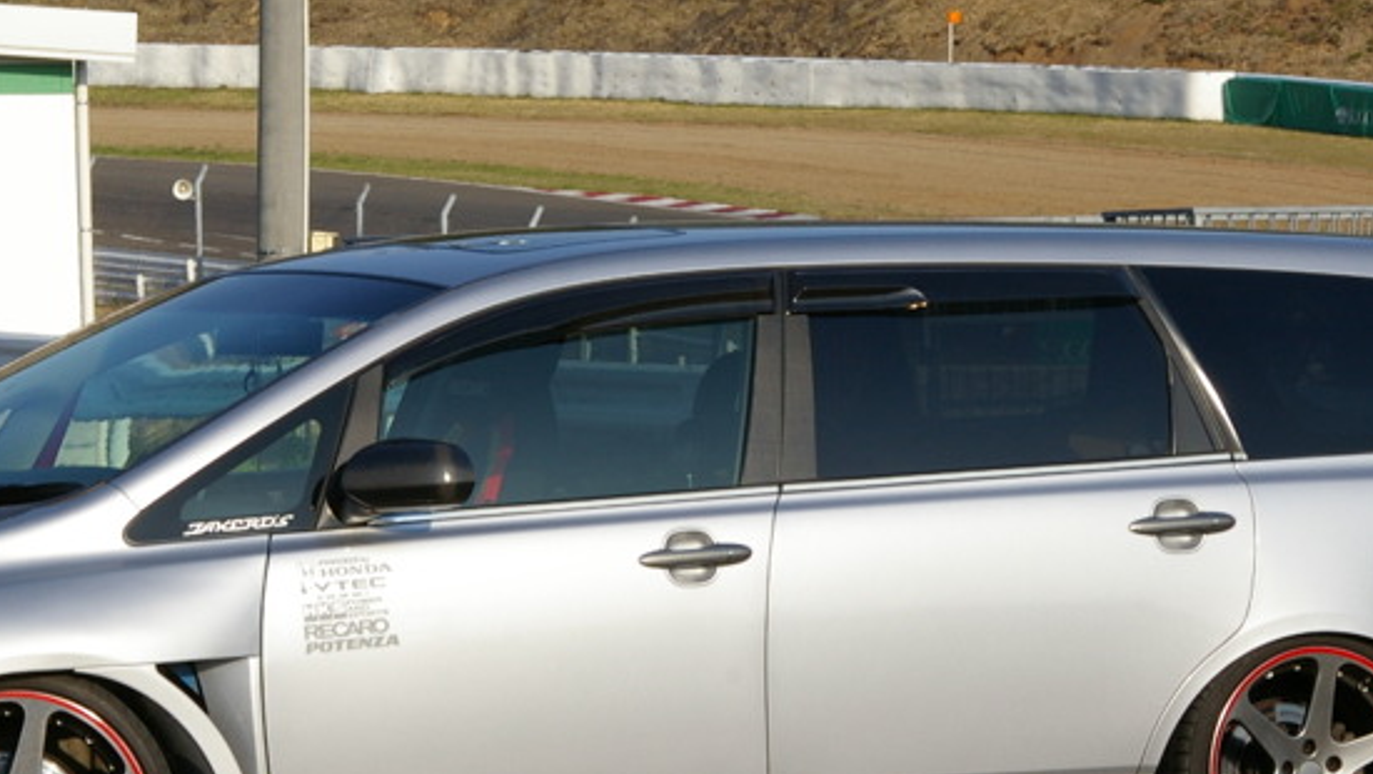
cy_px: 604
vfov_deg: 5.3
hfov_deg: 9.4
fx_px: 8305
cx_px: 487
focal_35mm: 228
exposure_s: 1/125
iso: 200
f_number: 16
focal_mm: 78
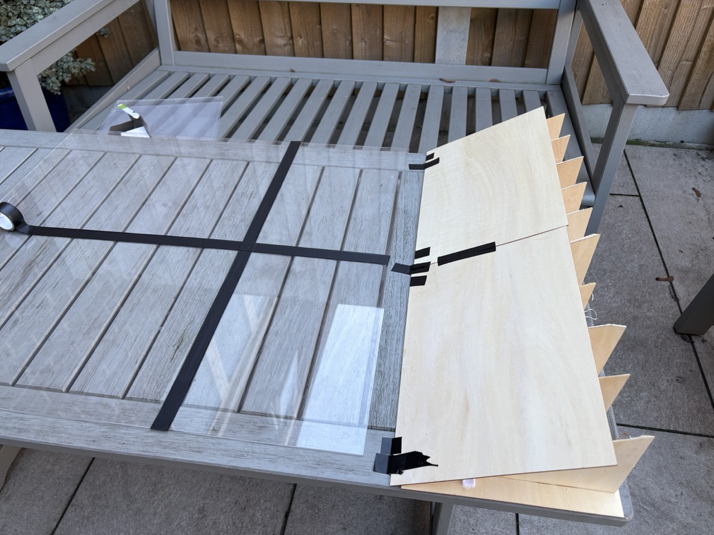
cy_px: 268
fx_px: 536
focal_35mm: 26
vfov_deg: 53.1
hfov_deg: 67.3
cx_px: 357
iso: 32
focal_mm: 5.96
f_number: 1.6
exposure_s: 1/123
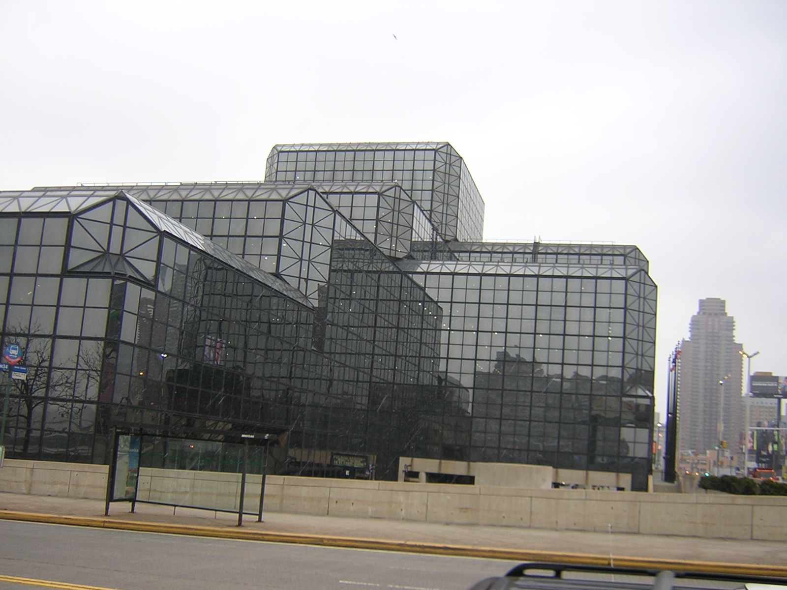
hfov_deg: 51.4
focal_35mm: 36
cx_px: 394
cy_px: 295
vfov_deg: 39.7
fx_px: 818
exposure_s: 1/84.5
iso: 100
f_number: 2.6
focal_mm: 4.7
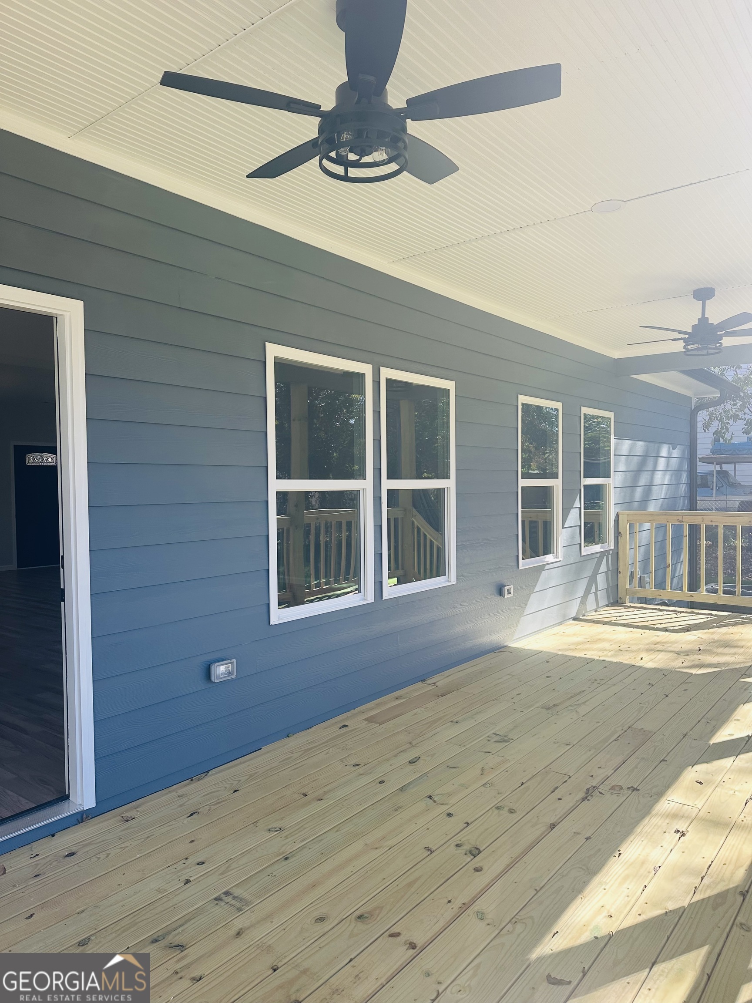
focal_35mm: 24
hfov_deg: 56.8
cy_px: 502
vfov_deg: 71.6
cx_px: 376
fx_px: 695
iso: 80
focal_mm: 6.86
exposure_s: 1/745
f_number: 1.78
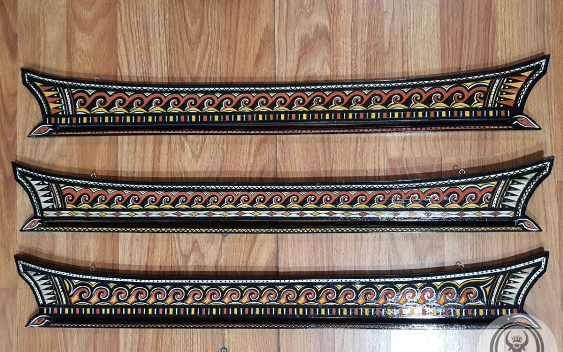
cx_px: 278
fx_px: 430
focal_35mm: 28
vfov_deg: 44.5
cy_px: 188
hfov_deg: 66.5
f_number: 1.7
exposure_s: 1/20
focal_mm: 4.3
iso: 250
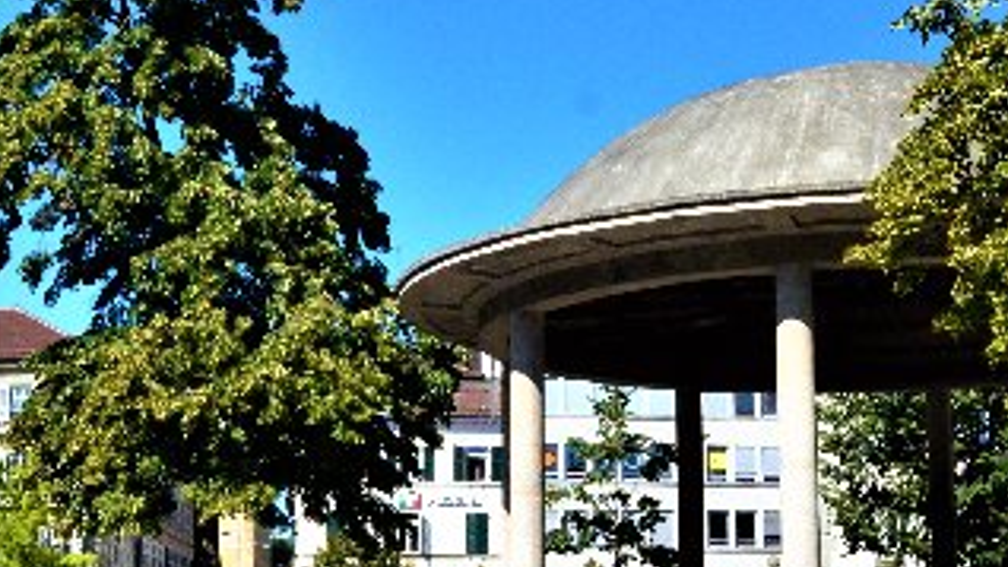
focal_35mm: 71
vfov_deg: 17.0
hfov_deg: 29.7
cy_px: 234
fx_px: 1898
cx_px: 498
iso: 2500
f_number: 13
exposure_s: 1/800
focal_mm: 18
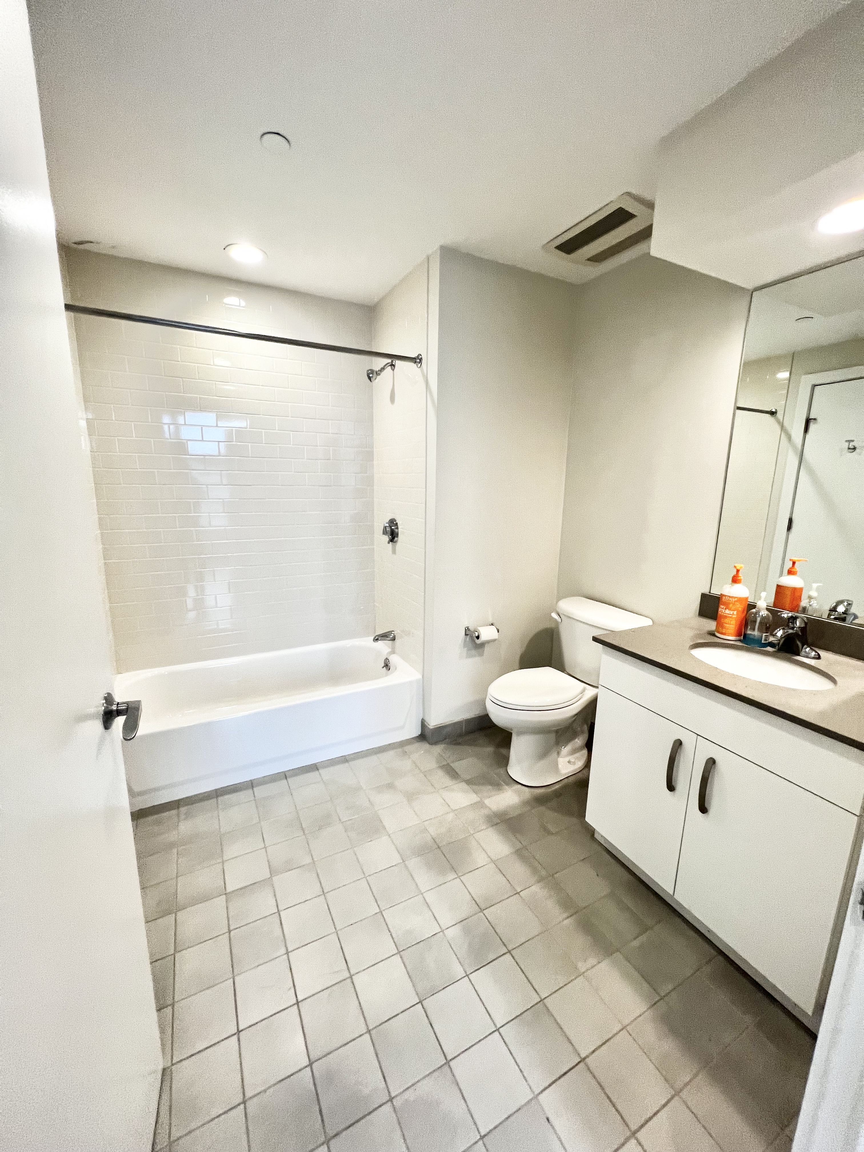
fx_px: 433
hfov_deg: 89.9
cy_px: 576
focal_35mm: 13
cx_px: 432
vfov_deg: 106.2
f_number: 1.8
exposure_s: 1/120
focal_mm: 1.57
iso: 160
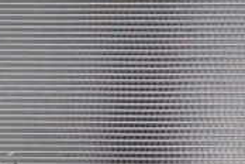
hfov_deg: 15.9
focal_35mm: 129
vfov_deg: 10.6
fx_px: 878
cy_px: 117
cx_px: 130
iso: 800
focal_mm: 6.37
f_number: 7.1
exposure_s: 1/40
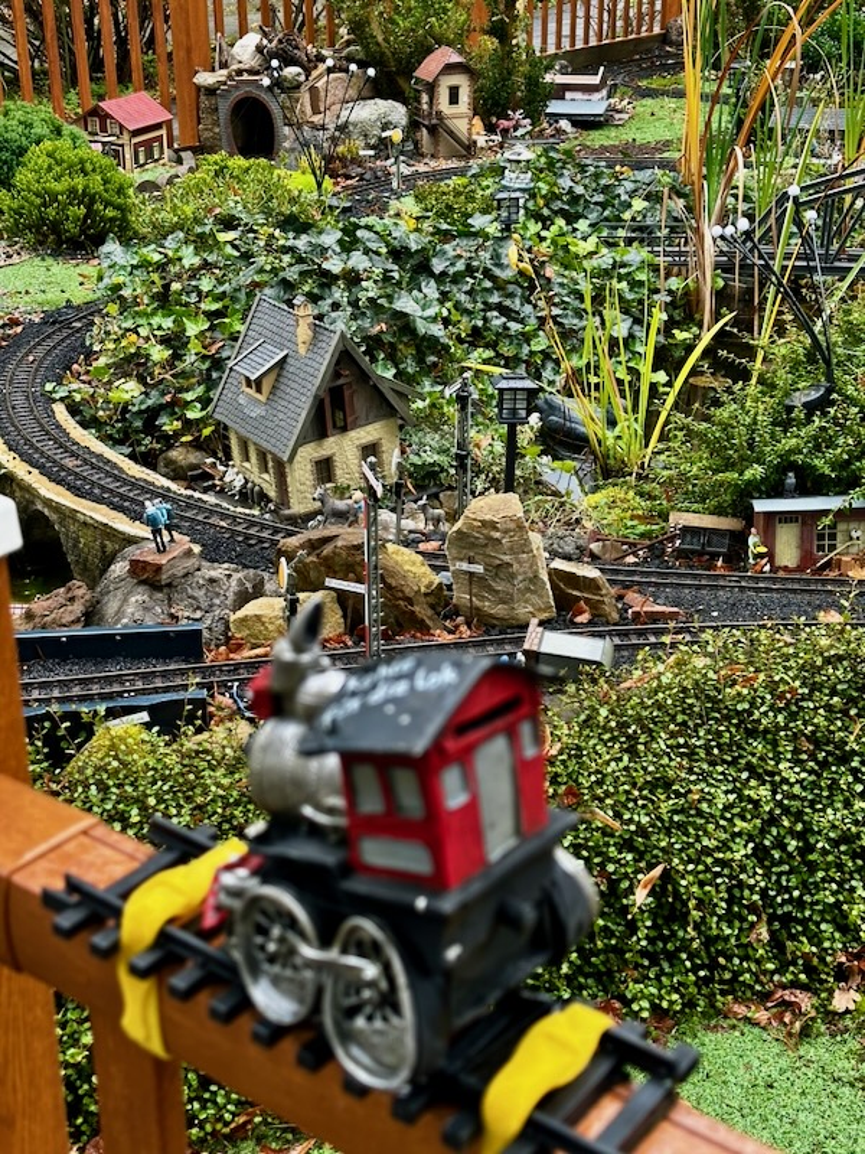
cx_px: 432
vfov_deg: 39.7
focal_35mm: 48
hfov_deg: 30.3
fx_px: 1599
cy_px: 577
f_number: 1.78
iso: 50
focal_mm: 6.86
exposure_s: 1/124
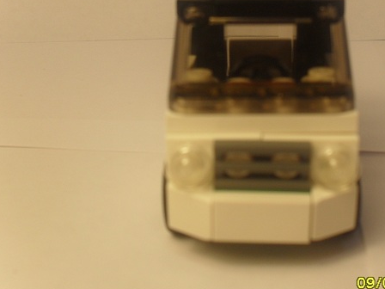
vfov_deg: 29.0
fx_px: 556
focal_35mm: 50
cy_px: 116
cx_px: 269
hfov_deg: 37.6
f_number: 3.2
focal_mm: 6.3
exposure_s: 1/125
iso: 100
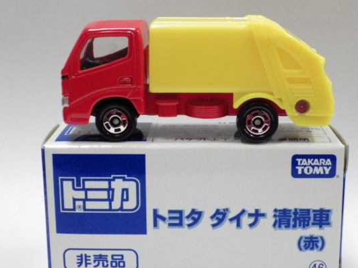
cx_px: 186
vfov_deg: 20.7
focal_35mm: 71
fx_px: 734
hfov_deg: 27.4
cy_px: 135
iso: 640
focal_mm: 10.7
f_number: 4
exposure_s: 1/60
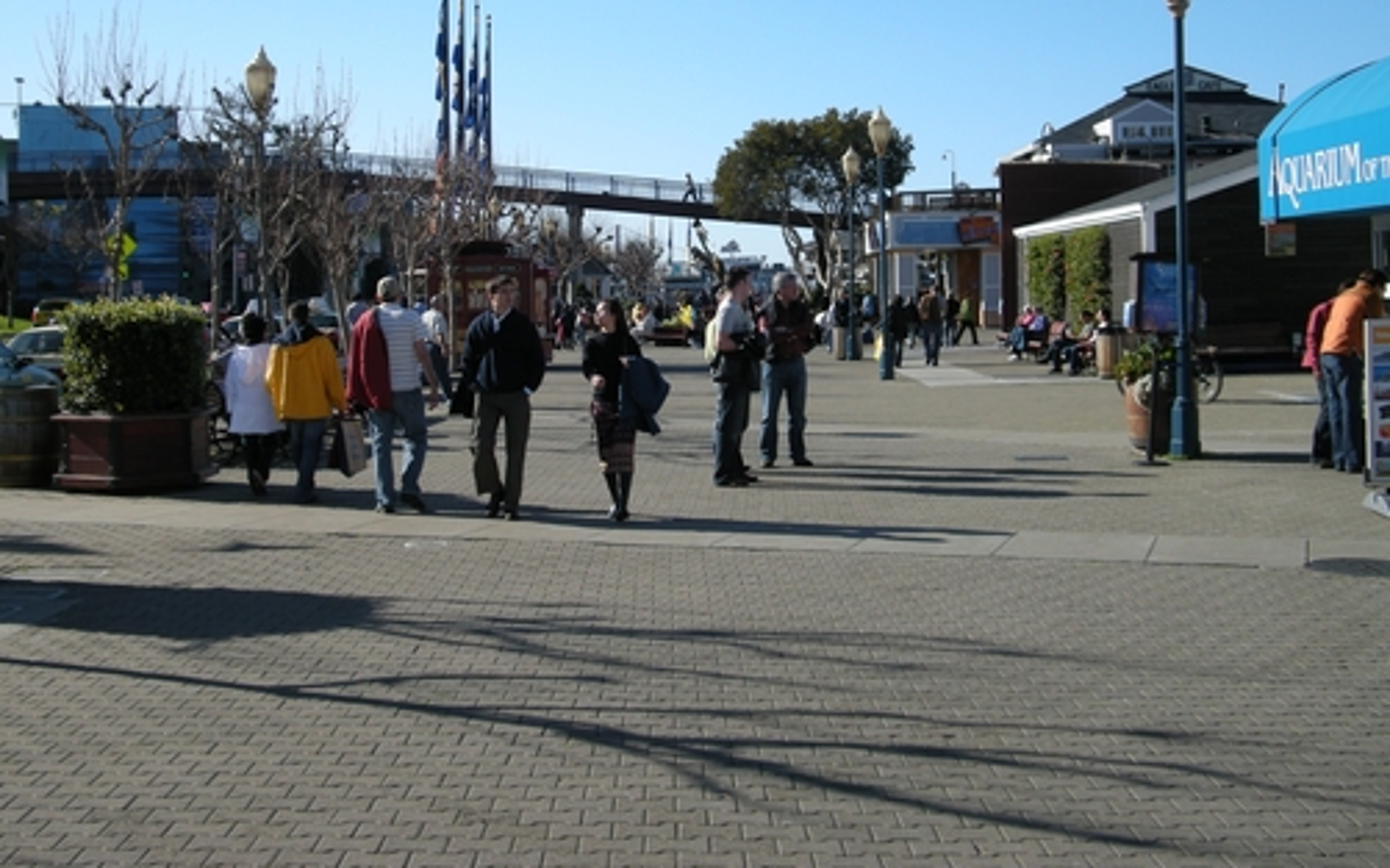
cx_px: 597
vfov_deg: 27.2
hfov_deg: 42.5
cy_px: 258
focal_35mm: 47
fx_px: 1780
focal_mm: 7.9
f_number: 2.8
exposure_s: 1/817
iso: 64
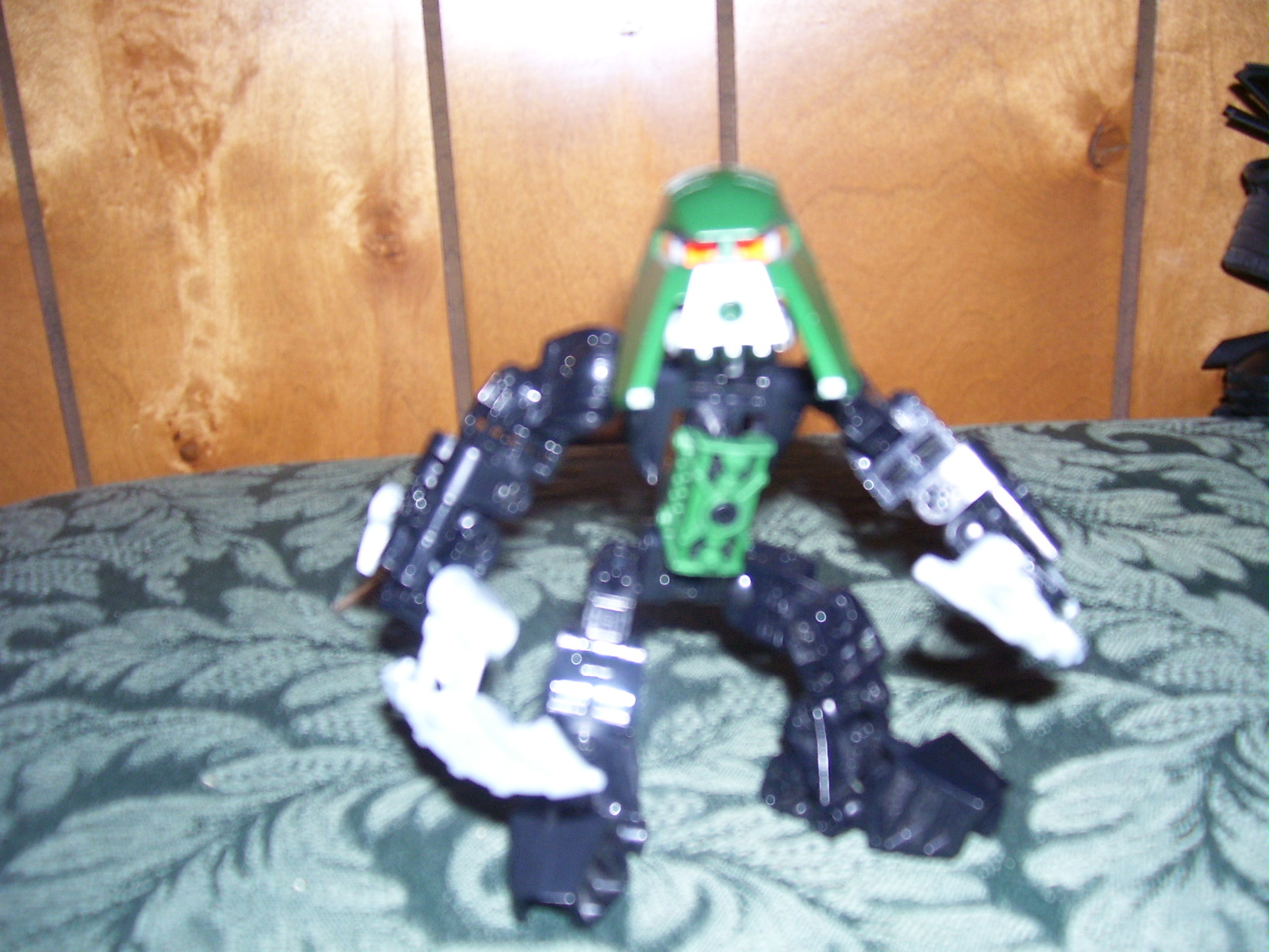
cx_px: 634
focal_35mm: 34
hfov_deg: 54.0
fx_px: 1246
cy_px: 476
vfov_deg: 41.8
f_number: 2.7
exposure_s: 1/60
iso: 125
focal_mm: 5.6
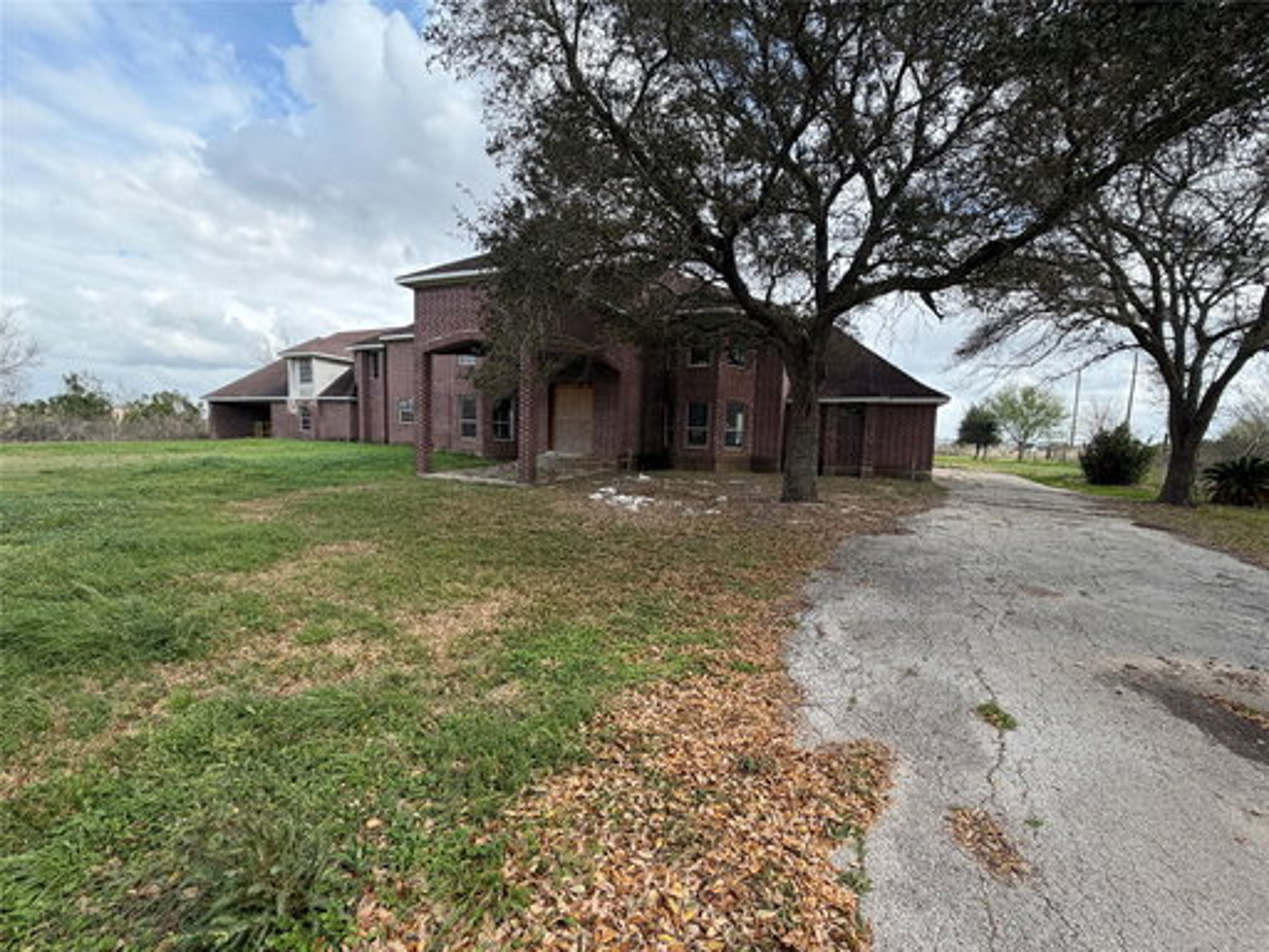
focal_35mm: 14
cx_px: 634
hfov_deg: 102.1
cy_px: 476
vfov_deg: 85.7
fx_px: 513
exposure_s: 1/658
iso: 40
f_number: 2.2
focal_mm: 2.22
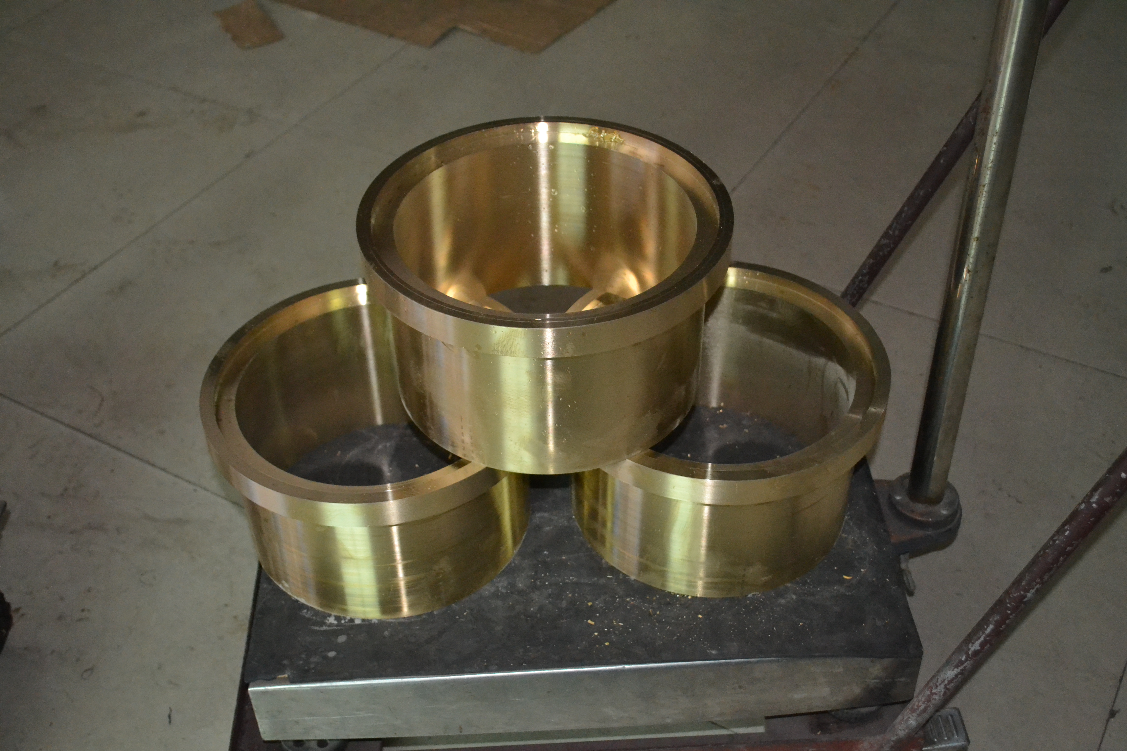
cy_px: 376
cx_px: 564
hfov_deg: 46.4
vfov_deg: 31.9
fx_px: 1315
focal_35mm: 42
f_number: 4.5
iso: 3200
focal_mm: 28
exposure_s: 1/60
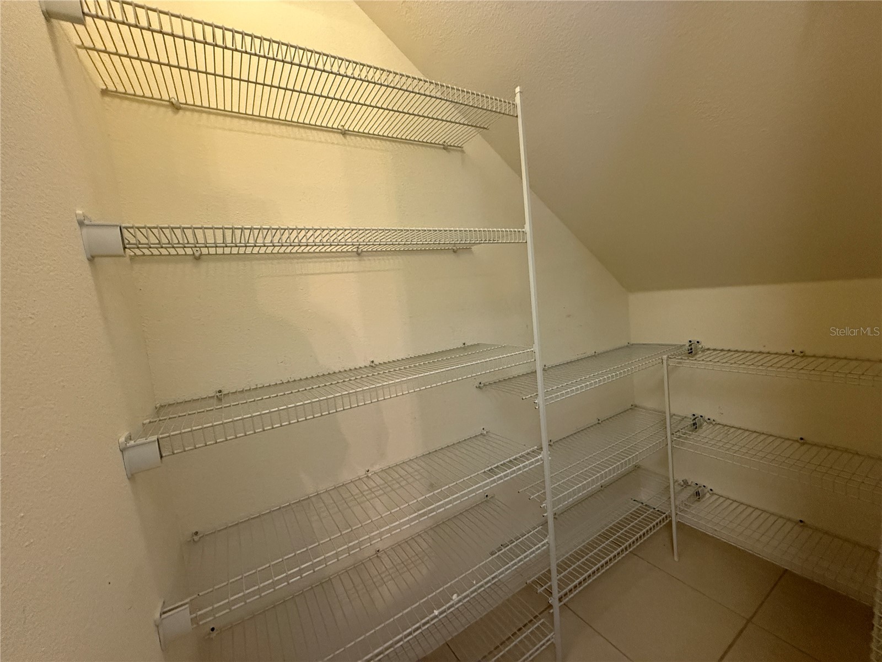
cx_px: 441
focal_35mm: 14
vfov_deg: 85.7
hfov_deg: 102.1
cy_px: 331
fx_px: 357
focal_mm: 2.22
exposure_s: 1/60
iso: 640
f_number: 2.2
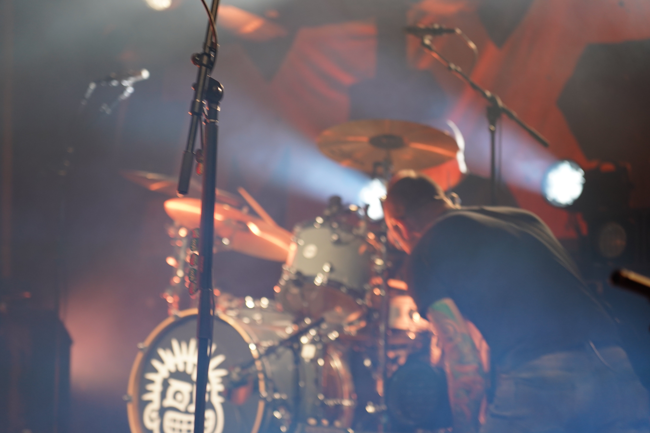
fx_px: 1896
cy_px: 216
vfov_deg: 13.0
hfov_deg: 19.5
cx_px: 325
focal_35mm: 105
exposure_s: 1/160
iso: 1000
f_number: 4
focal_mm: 105
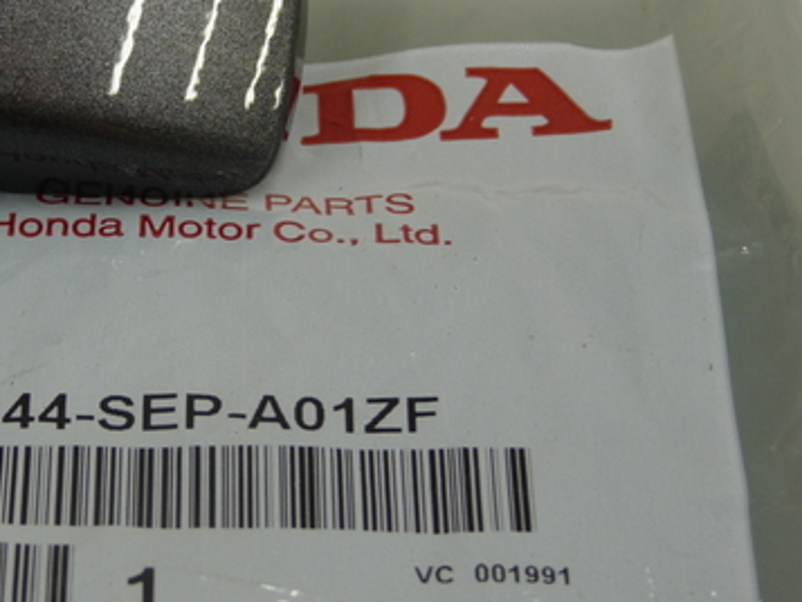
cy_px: 254
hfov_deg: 15.2
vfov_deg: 11.5
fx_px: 2990
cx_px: 148
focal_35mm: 129
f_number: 3.4
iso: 100
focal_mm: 12.8
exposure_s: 1/40
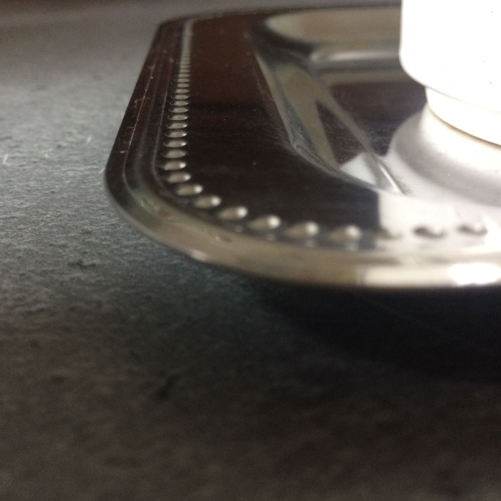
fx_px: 573
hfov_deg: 47.2
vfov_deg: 47.2
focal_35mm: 35
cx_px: 231
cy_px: 249
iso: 160
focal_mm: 4.15
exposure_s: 1/30
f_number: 2.2
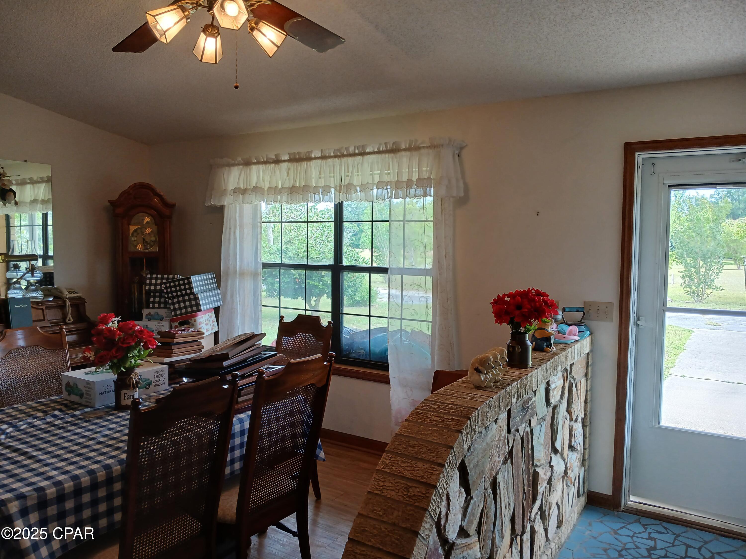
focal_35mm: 26
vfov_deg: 53.1
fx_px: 560
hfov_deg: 67.3
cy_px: 280
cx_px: 373
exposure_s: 1/60
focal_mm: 3.98
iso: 80
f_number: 1.8
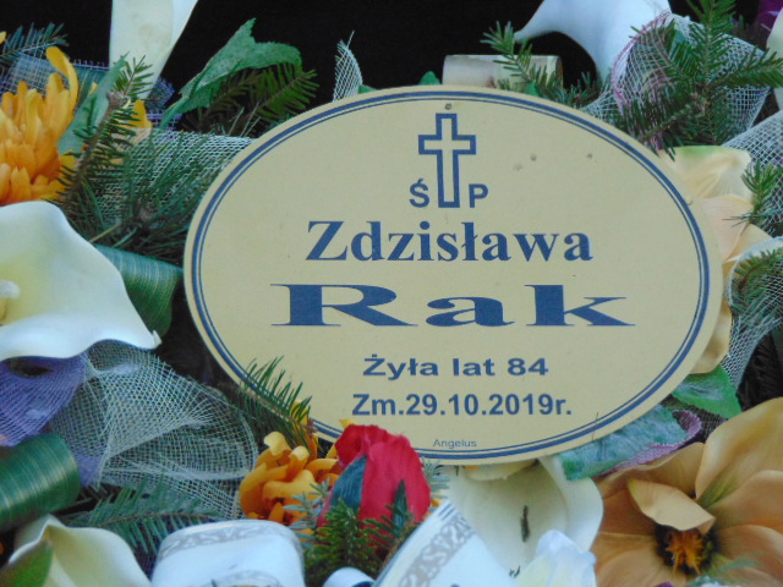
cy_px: 294
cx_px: 392
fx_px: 4592
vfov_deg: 7.3
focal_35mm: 203
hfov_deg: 9.7
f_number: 4.1
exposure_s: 1/200
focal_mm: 36.4
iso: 500
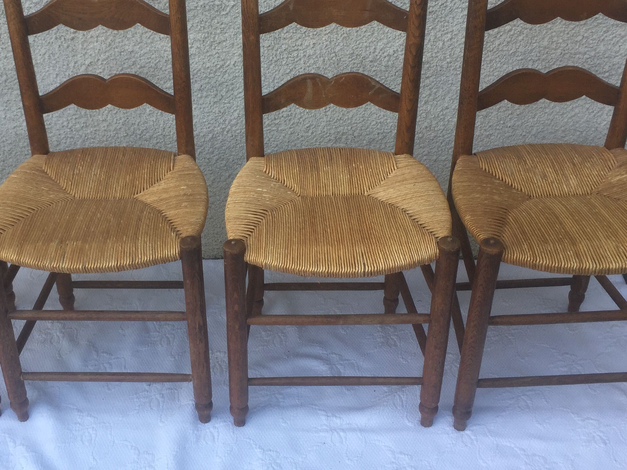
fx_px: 833
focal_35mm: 46
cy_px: 210
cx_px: 227
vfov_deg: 31.5
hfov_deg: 40.9
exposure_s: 1/412
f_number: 2.2
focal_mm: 4.15
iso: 32
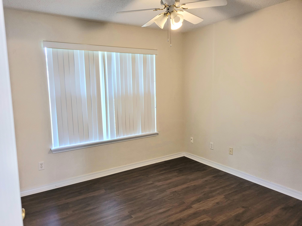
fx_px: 227
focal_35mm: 26
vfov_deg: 53.1
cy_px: 113
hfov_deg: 67.3
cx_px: 151
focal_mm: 5.4
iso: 320
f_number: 1.8
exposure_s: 1/119
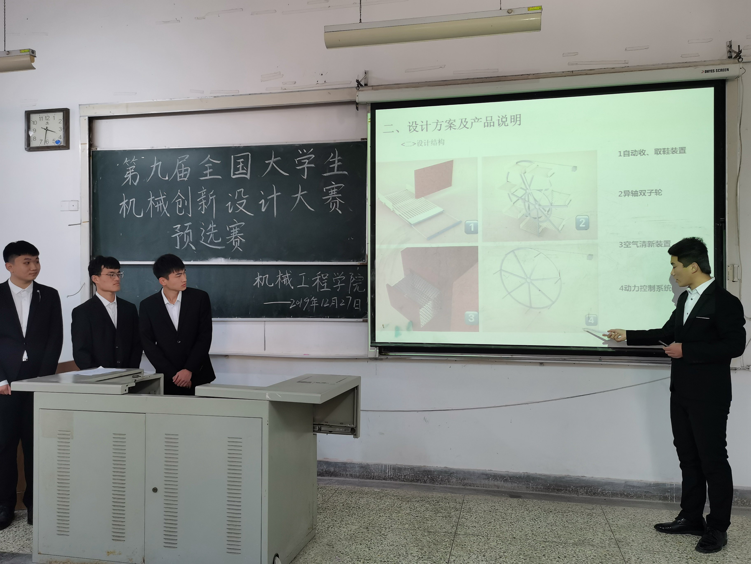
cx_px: 376
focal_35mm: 29
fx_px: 629
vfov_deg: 48.2
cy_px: 282
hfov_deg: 61.7
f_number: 1.8
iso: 160
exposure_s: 1/50
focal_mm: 5.58
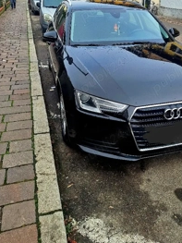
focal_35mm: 35
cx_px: 128
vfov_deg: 51.7
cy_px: 81
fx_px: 246
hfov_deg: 39.9
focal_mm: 5.54
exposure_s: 1/909
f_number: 1.8
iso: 40
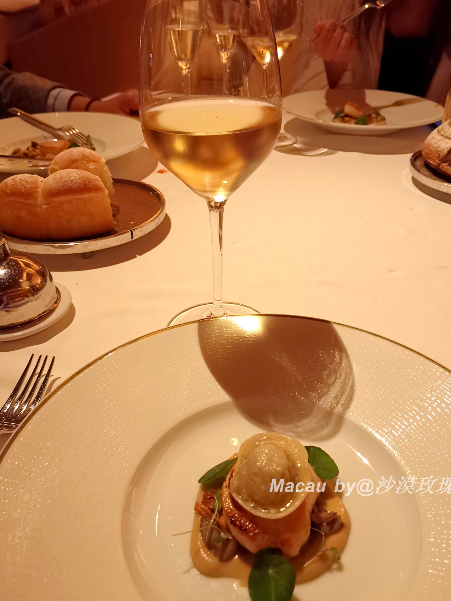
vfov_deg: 59.9
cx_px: 245
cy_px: 285
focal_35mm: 30
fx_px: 521
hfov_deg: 46.7
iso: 800
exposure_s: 1/25
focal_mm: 4.75
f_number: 1.8
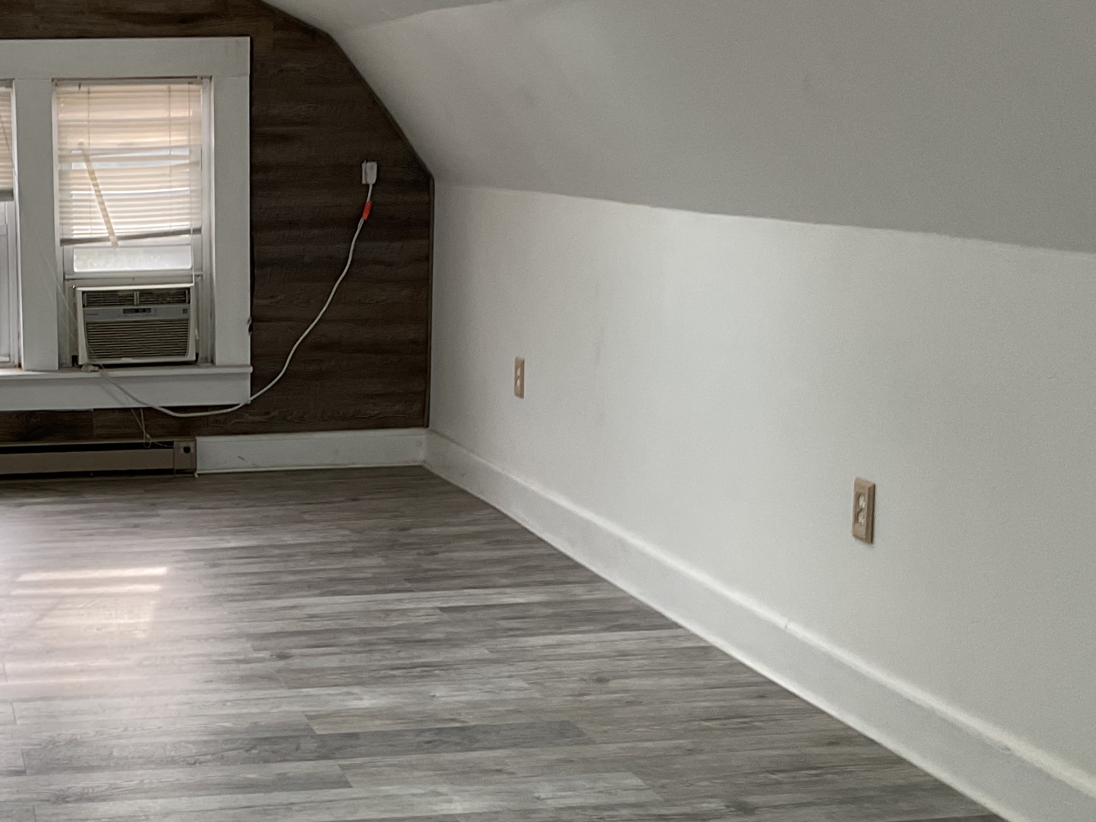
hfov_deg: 30.0
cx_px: 134
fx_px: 1963
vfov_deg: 23.6
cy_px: 526
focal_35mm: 62
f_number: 1.8
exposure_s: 1/120
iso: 50
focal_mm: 3
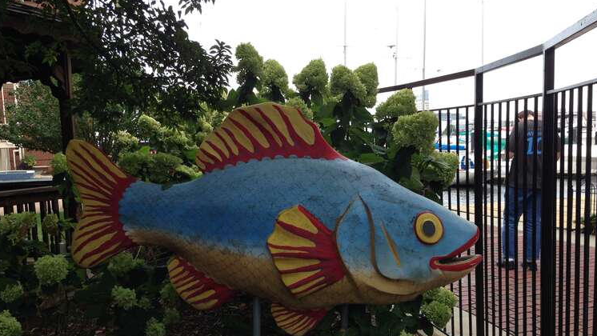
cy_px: 201
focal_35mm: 37
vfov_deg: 31.9
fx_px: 586
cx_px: 298
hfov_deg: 54.0
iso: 64
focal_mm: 4.12
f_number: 2.4
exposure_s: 1/120
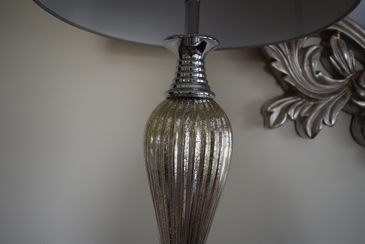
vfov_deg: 41.8
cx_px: 182
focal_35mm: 32
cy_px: 122
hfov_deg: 59.5
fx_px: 320
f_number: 4
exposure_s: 1/60
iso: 450
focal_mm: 21
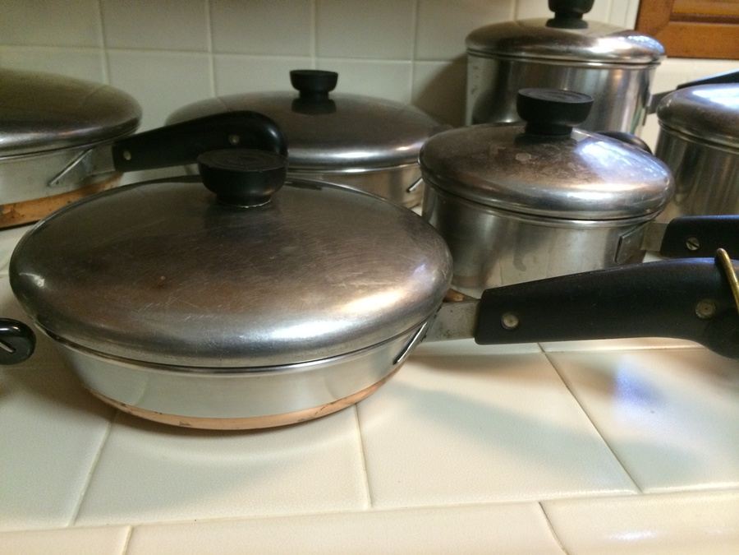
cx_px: 370
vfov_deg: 46.8
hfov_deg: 60.0
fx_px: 640
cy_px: 278
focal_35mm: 30
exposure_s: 1/30
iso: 320
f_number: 2.2
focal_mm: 4.12
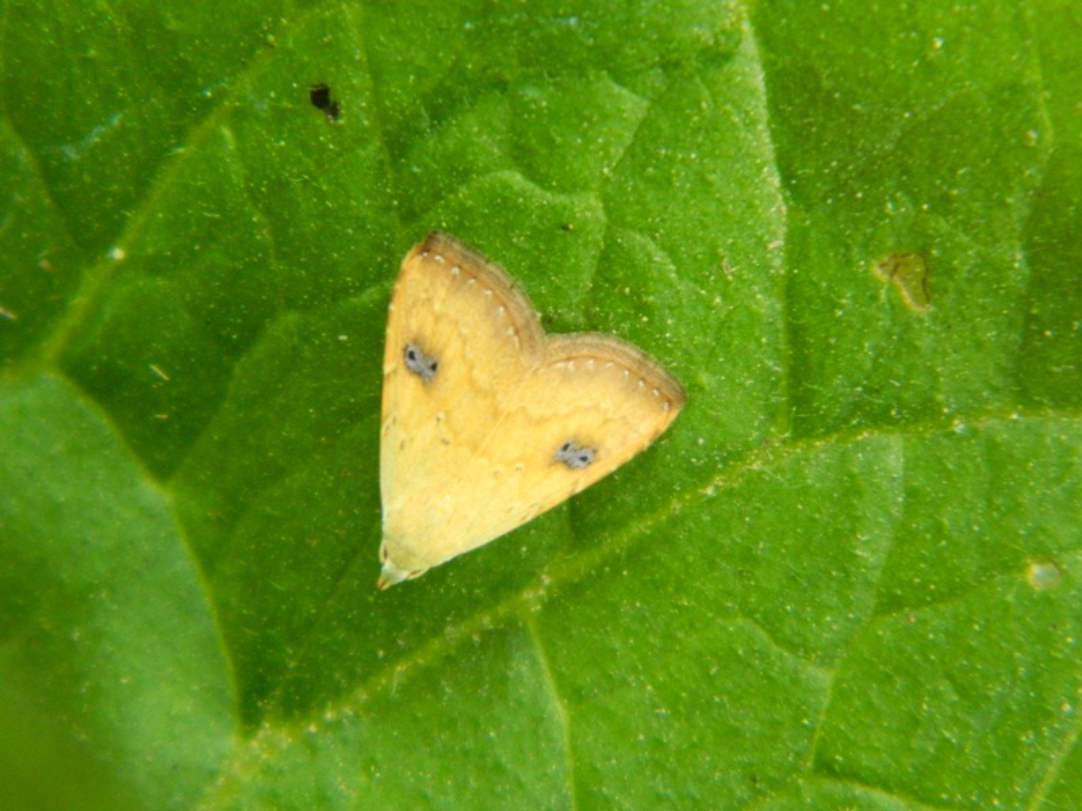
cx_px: 541
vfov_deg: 8.4
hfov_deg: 11.2
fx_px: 5533
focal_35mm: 177
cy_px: 406
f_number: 5.1
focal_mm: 31.8
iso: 400
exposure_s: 1/160
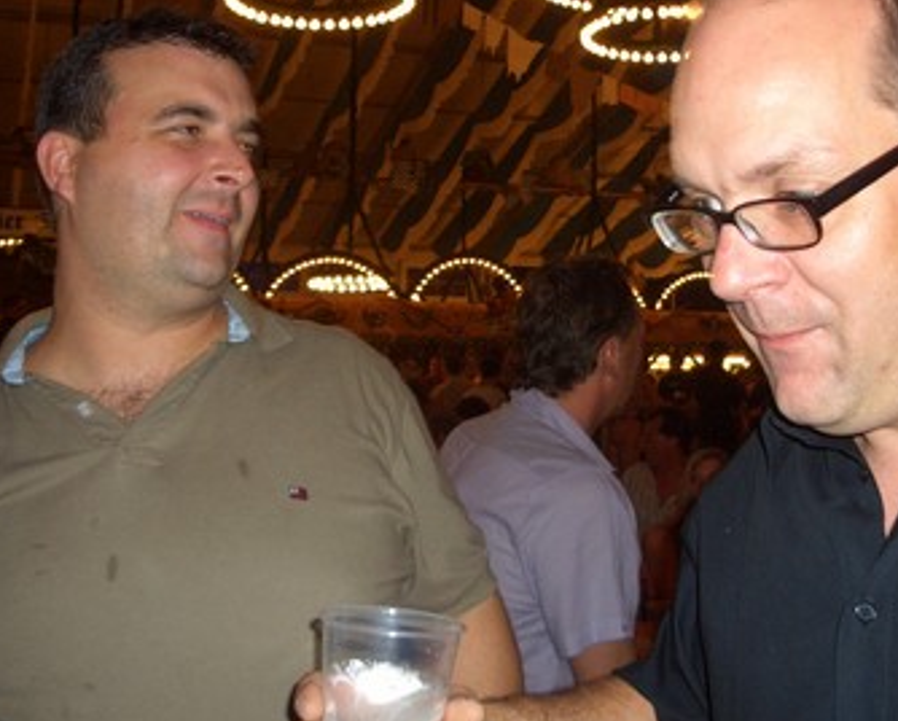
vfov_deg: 32.8
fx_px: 1224
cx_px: 489
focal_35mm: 46
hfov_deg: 40.3
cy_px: 323
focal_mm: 5.8
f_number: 2.6
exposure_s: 1/60
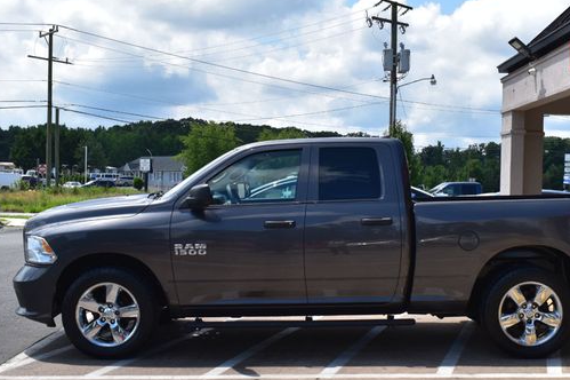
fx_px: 791
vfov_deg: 27.0
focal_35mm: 50
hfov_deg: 39.5
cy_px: 199
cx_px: 335
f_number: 11
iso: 320
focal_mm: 26
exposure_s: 1/500
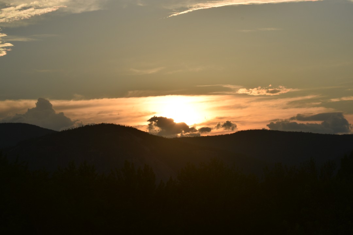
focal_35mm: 120
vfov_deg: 11.4
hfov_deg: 17.1
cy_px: 118
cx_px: 176
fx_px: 1177
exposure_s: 1/200
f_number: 16
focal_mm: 80
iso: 100
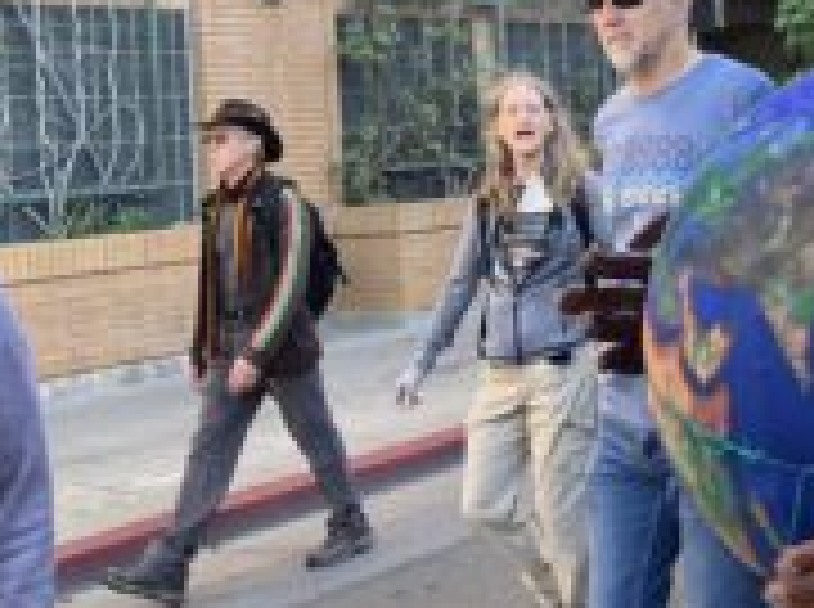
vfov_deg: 23.1
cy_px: 86
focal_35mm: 62
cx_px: 792
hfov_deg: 29.4
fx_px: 1455
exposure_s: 1/121
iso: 40
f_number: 1.8
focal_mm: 3.99
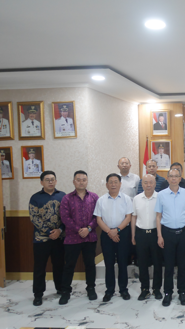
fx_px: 410
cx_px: 234
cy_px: 161
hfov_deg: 22.9
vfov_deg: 43.7
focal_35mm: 47
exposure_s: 1/60
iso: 1000
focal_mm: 15
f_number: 3.7
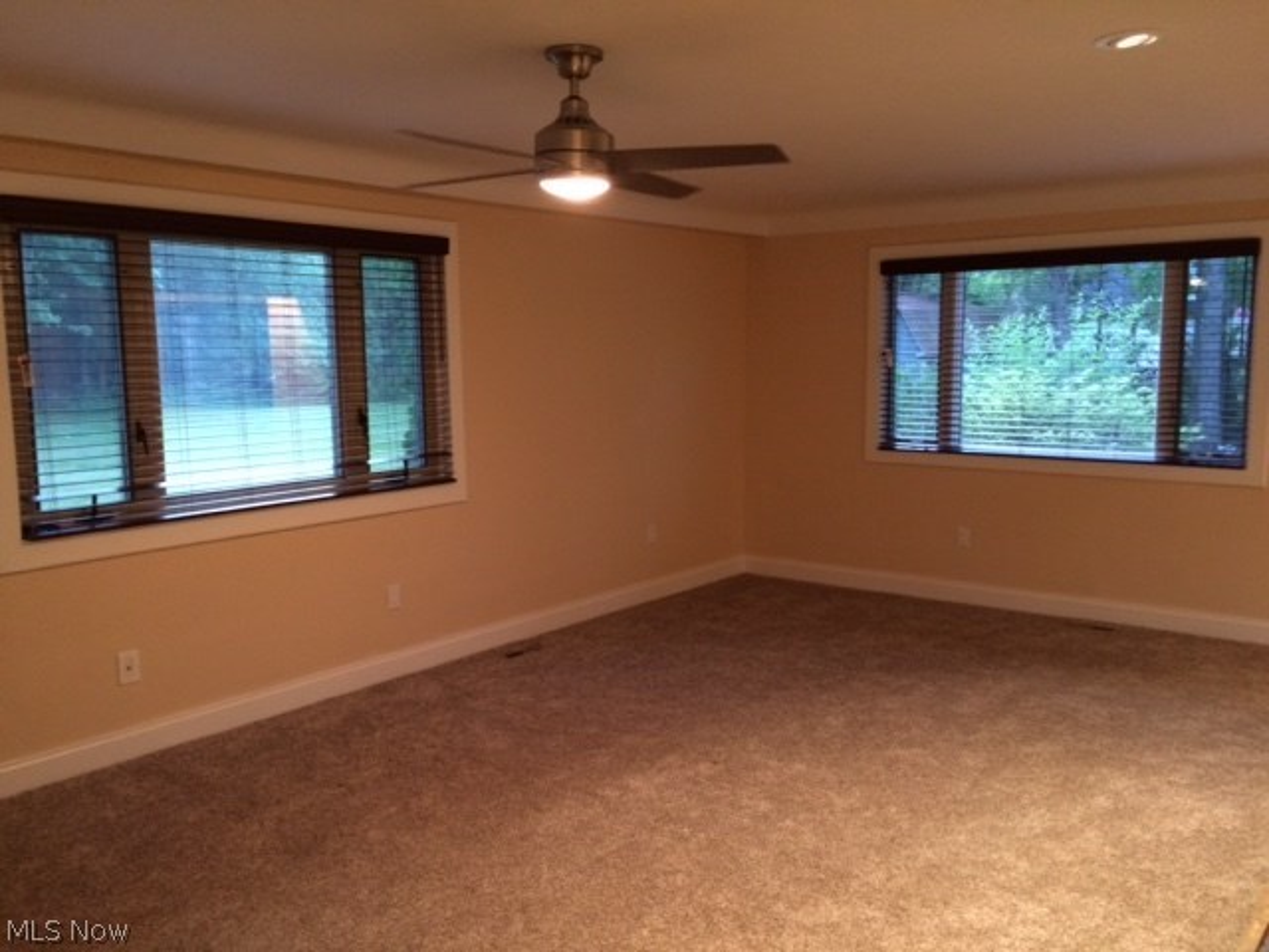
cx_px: 634
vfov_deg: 48.2
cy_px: 476
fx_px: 1063
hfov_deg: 61.7
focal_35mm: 29
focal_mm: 4.15
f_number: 2.2
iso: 250
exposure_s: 1/30
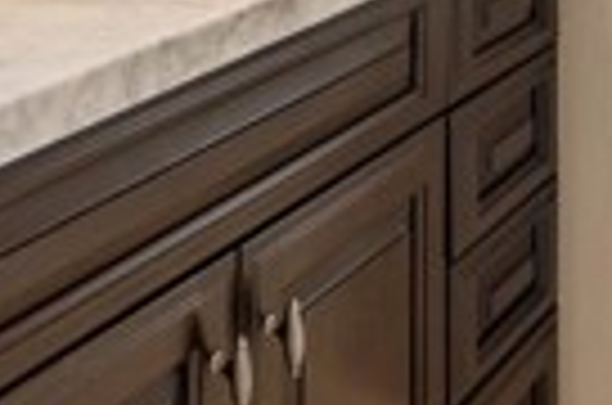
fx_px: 1119
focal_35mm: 66
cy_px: -346
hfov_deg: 28.6
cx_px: -9
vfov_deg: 16.7
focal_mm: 14
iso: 450
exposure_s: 1/125
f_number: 2.8
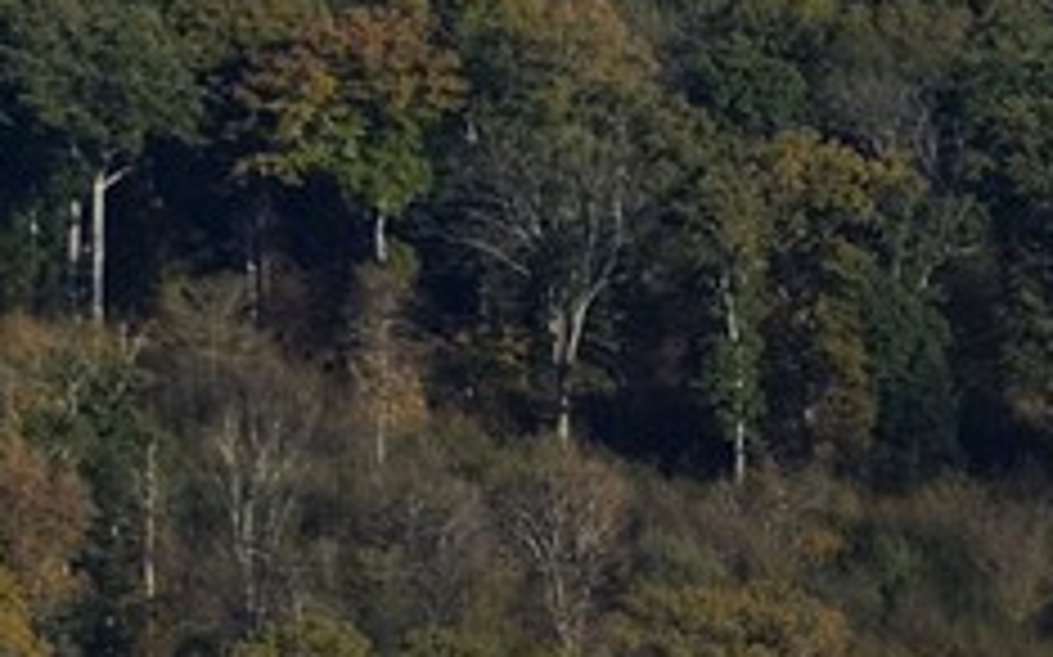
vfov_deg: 0.9
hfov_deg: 1.5
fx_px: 39899
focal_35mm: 1391
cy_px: -814
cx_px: -2529
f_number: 9
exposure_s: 1/1000
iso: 400
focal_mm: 200
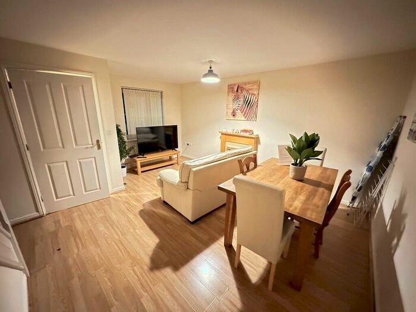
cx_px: 208
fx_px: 168
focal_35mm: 14
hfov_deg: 102.1
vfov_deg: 85.7
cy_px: 156
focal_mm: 2.22
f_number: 2.2
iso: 3200
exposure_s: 1/17
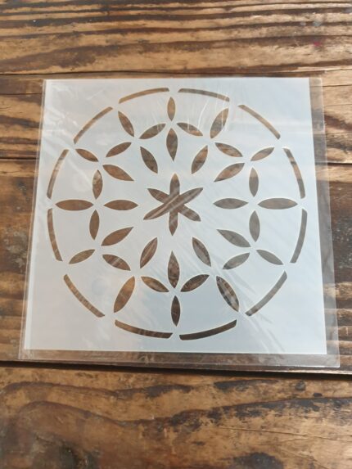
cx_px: 176
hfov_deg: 53.1
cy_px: 234
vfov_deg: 67.3
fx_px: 352
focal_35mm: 26
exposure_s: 1/22
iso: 250
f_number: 1.5
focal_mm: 4.3
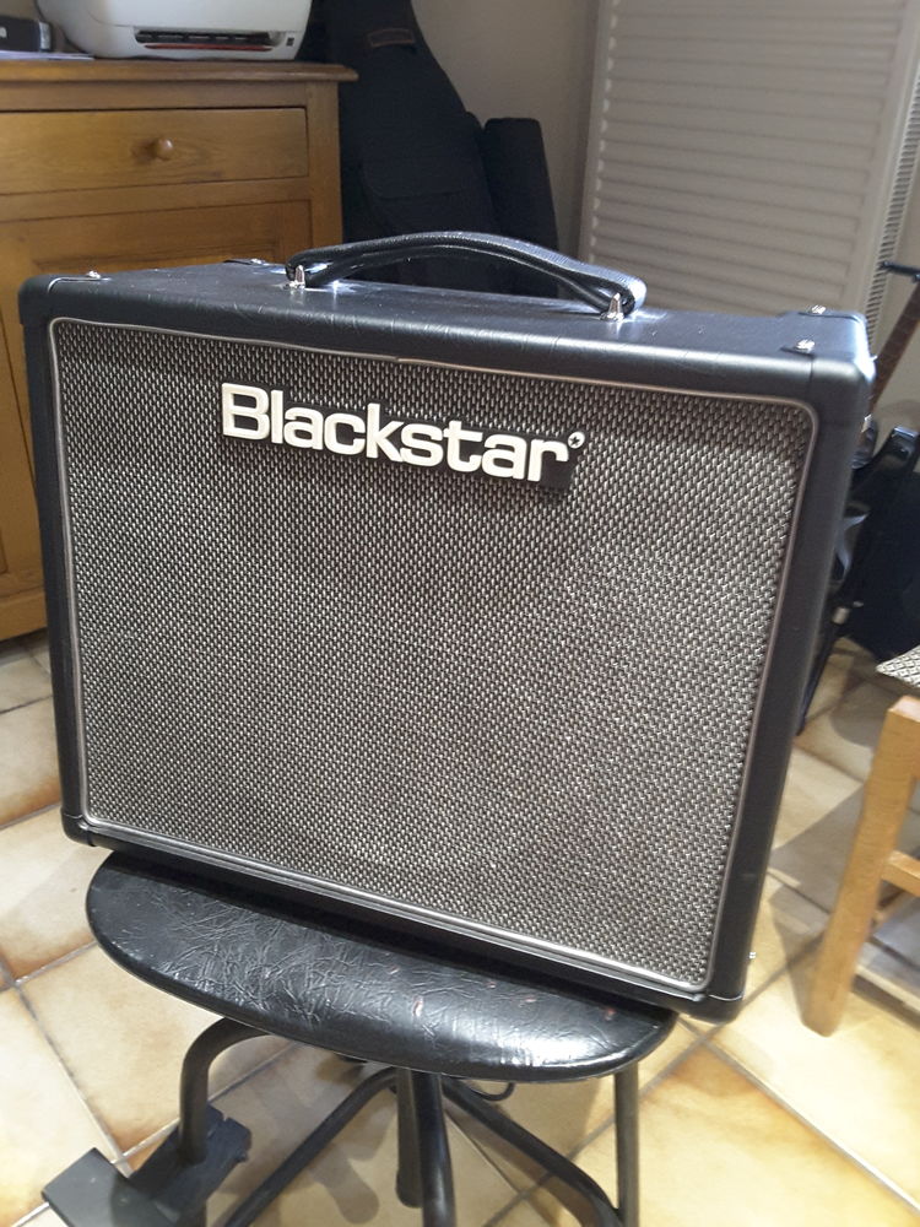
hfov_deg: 45.4
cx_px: 460
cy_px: 614
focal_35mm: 31
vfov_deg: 58.4
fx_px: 1099
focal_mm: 2.9
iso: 320
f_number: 1.9
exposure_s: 1/17
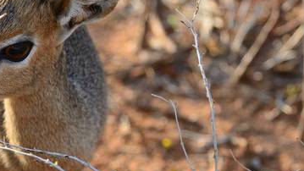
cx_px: 62
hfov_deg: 3.9
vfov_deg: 2.2
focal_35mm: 550
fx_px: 4434
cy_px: 67
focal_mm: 180
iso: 500
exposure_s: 1/500
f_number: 5
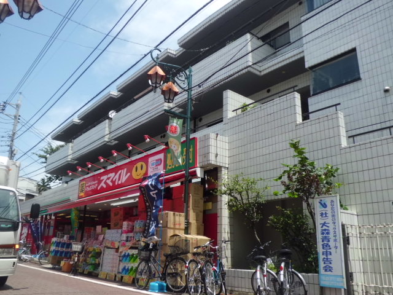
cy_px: 148
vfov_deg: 45.4
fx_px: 352
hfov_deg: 58.4
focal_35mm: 31
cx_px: 196
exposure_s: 1/100
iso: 64
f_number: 8.2
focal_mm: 5.5
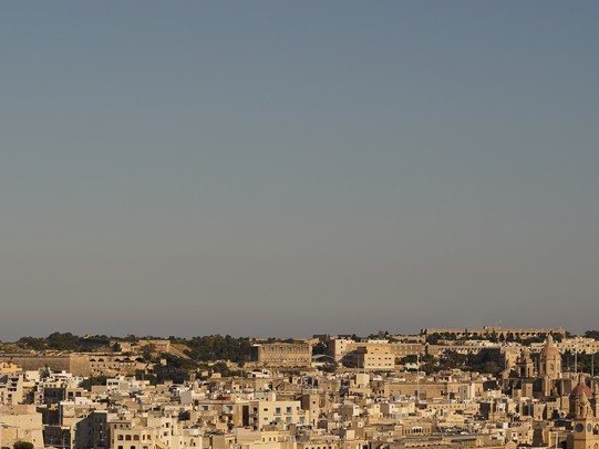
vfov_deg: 10.3
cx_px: 157
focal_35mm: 143
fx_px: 2473
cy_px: 432
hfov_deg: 13.8
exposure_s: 1/800
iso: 100
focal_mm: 67
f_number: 8
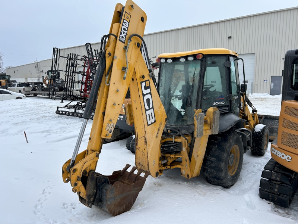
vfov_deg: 53.1
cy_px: 112
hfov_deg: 67.3
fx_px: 224
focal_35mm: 26
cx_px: 149
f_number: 1.5
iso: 50
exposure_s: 1/1869
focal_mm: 5.7
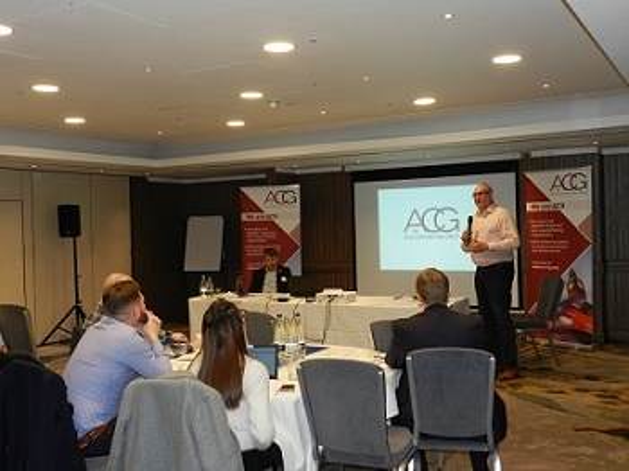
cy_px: 236
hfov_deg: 49.0
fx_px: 690
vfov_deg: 37.7
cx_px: 314
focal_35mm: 38
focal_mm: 6.7
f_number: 4
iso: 200
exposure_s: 1/30
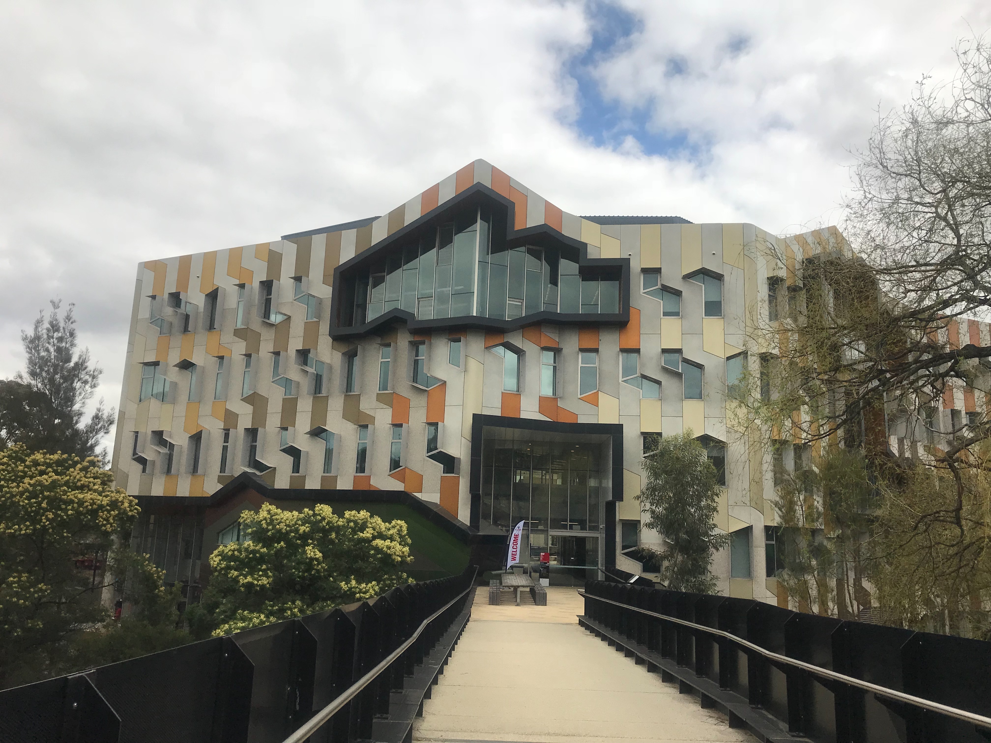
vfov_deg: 49.7
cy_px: 372
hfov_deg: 63.4
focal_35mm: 28
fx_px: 802
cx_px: 496
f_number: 1.8
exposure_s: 1/3690
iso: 20
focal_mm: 3.99
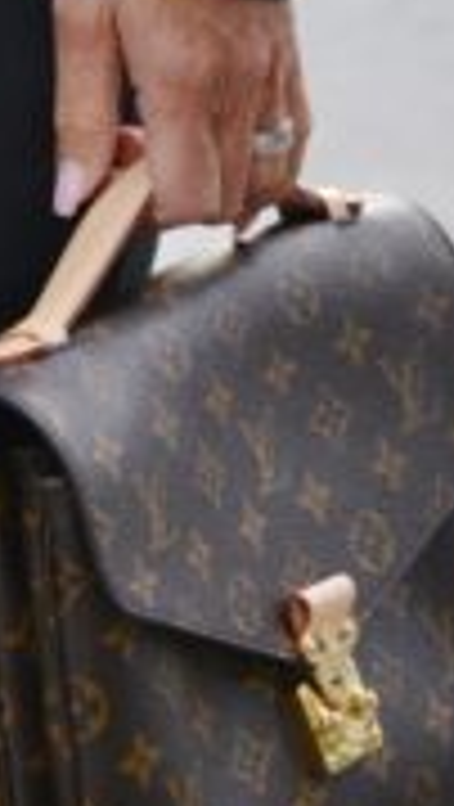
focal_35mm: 515
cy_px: -932
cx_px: -310
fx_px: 10996
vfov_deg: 4.1
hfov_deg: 2.4
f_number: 5
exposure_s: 1/125
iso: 1250
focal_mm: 86
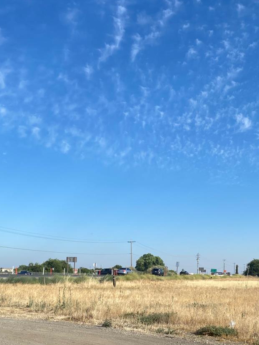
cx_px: 201
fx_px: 469
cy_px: 249
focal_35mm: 47
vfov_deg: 39.6
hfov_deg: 30.2
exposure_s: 1/3497
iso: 32
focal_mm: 4.25
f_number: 1.8
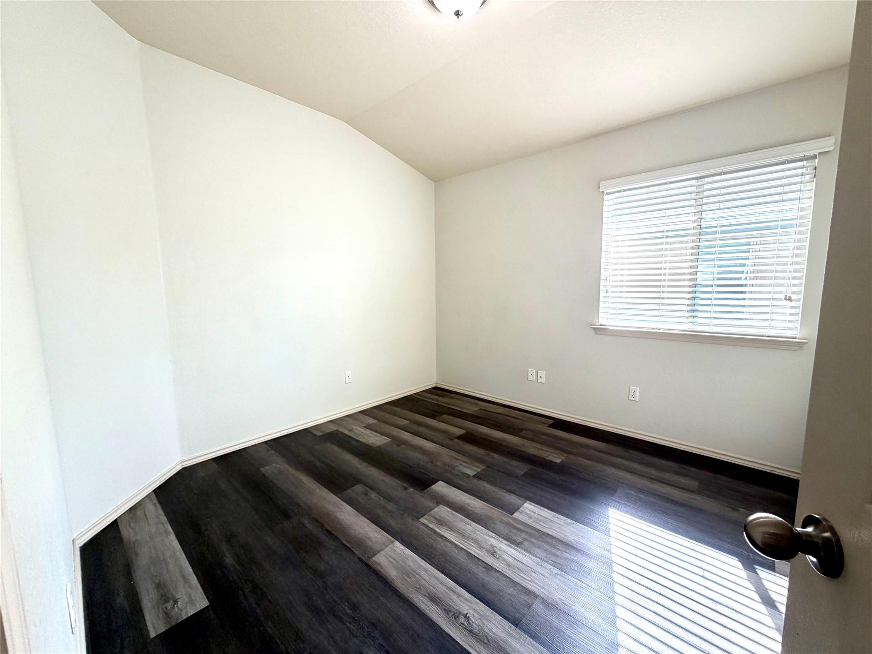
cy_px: 327
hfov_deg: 102.1
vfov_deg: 85.7
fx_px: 353
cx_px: 436
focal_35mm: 14
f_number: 2.2
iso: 100
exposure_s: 1/121
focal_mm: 2.22
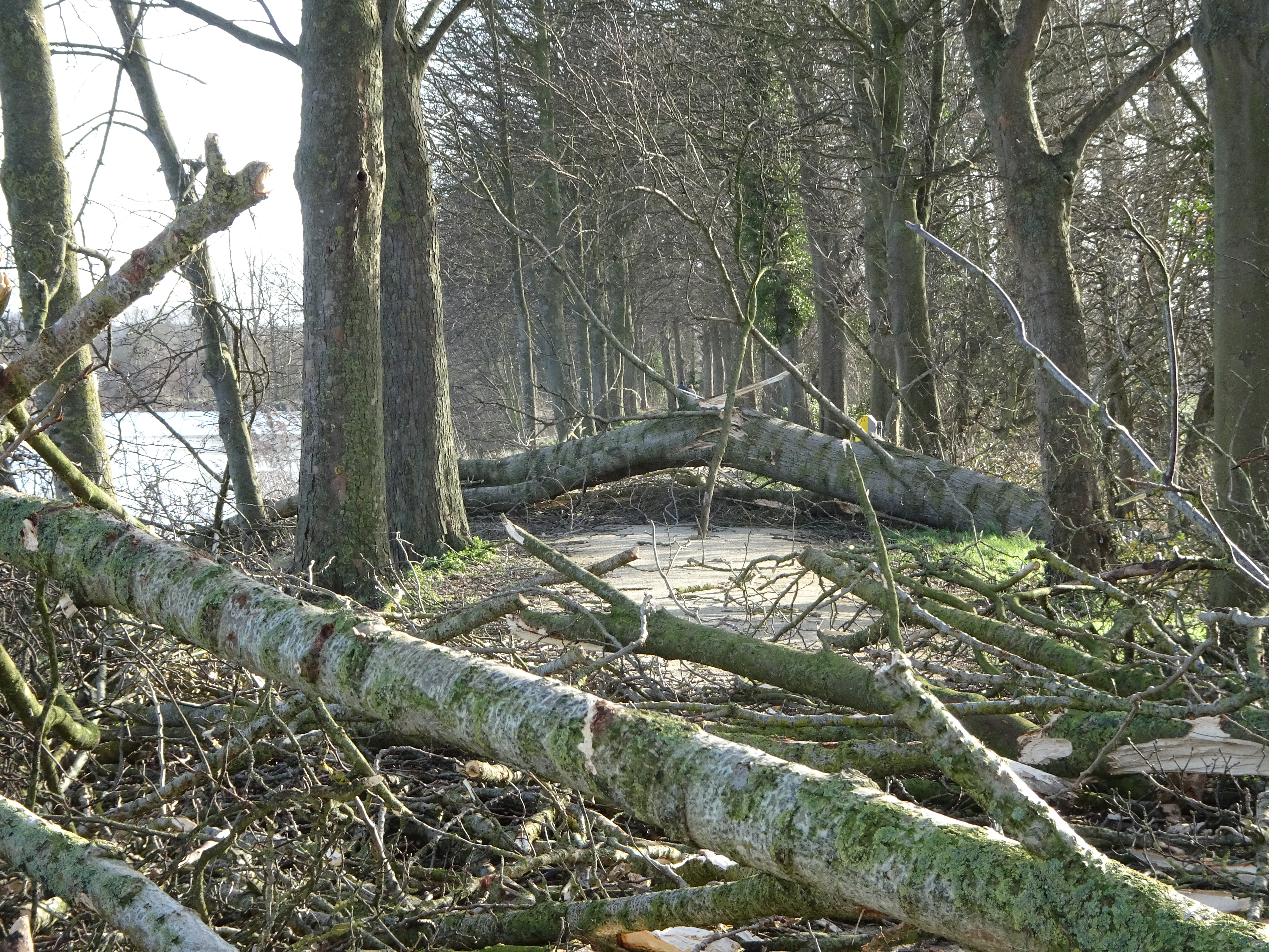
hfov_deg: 22.3
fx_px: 3226
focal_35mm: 88
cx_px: 634
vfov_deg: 16.8
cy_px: 476
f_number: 5
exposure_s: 1/100
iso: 125
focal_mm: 14.99
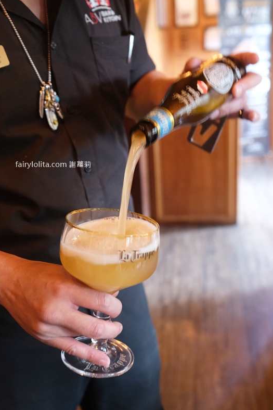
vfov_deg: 48.4
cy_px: 222
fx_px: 455
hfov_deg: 33.4
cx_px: 129
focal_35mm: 40
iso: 1600
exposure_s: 1/20
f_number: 2.8
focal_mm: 23
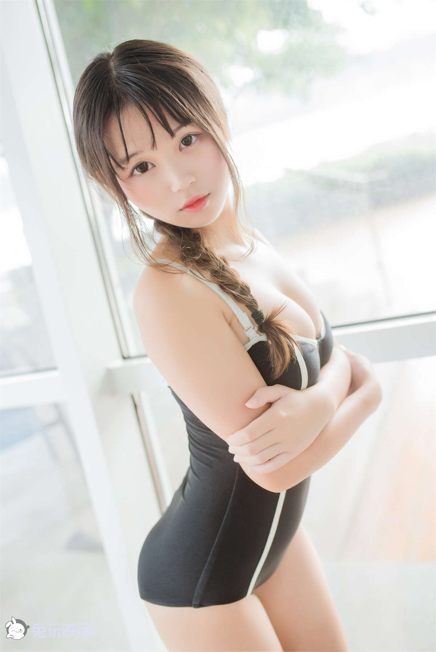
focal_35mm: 35
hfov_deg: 37.9
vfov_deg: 54.4
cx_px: 218
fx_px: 635
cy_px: 326
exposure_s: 1/80
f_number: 2.5
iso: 400
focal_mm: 35
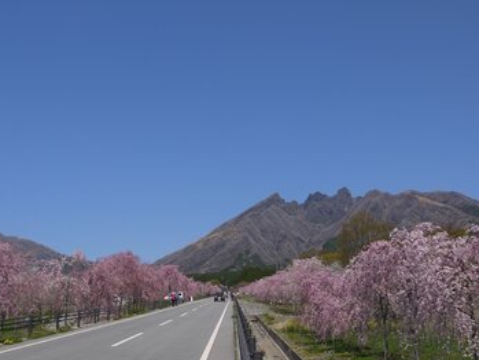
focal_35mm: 39
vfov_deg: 36.8
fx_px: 540
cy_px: 184
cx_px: 232
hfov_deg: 47.8
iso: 160
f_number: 9
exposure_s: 1/500
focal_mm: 17
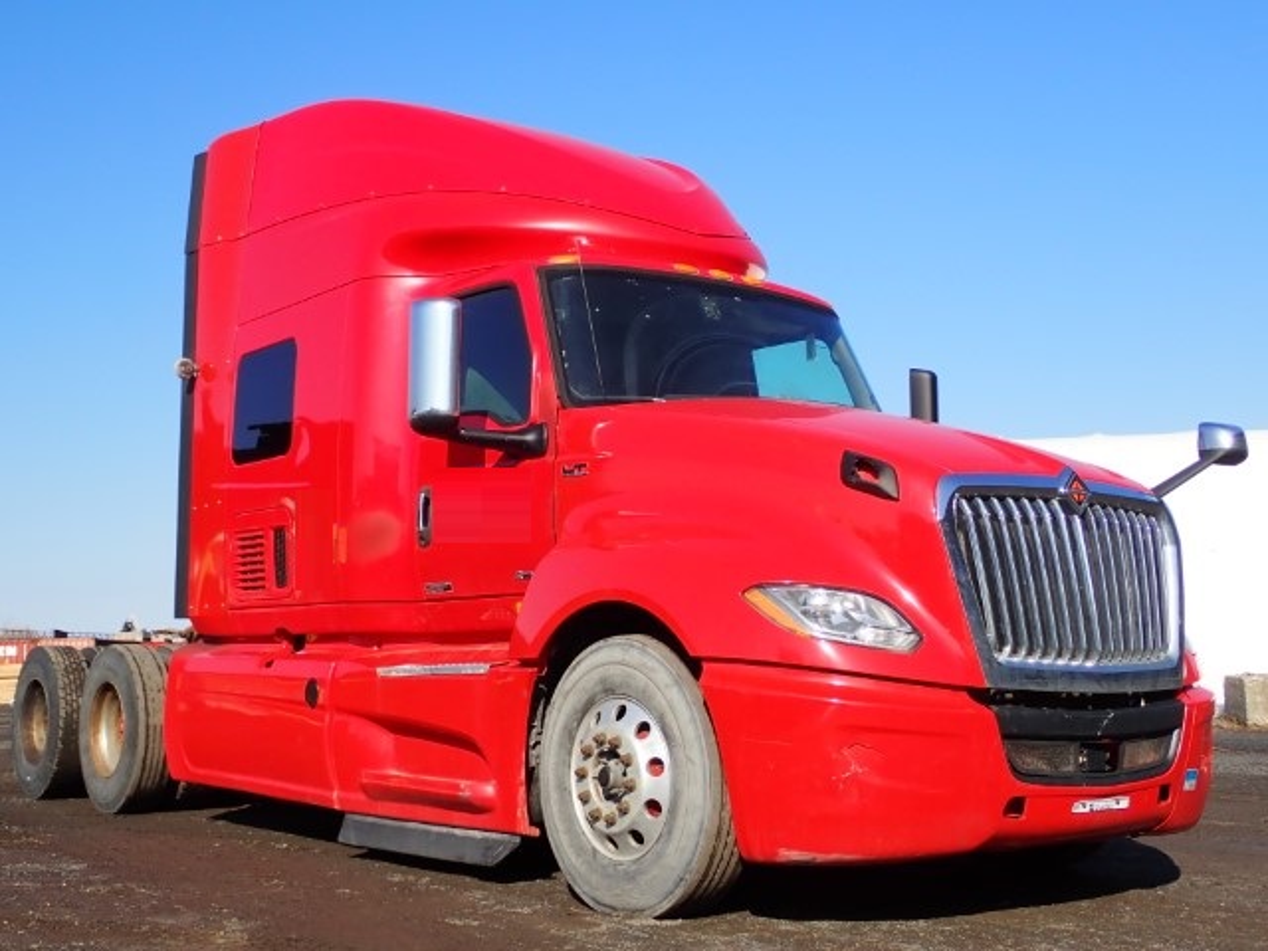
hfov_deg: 42.9
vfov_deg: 32.9
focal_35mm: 44
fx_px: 1612
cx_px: 634
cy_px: 476
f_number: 4
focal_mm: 7.84
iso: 100
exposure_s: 1/1000
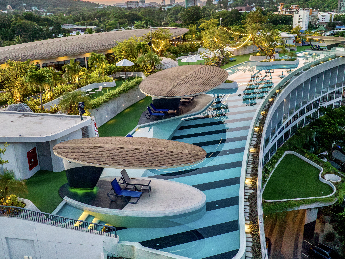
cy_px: 125
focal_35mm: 35
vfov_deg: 40.7
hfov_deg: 52.6
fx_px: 349
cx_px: 180
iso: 800
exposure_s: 1/80
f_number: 2.8
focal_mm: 12.29
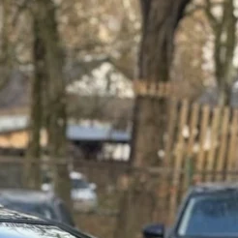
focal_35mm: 358
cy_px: 453
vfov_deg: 4.8
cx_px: -124
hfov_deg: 4.9
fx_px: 2785
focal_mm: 5.96
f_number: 1.6
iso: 32
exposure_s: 1/300
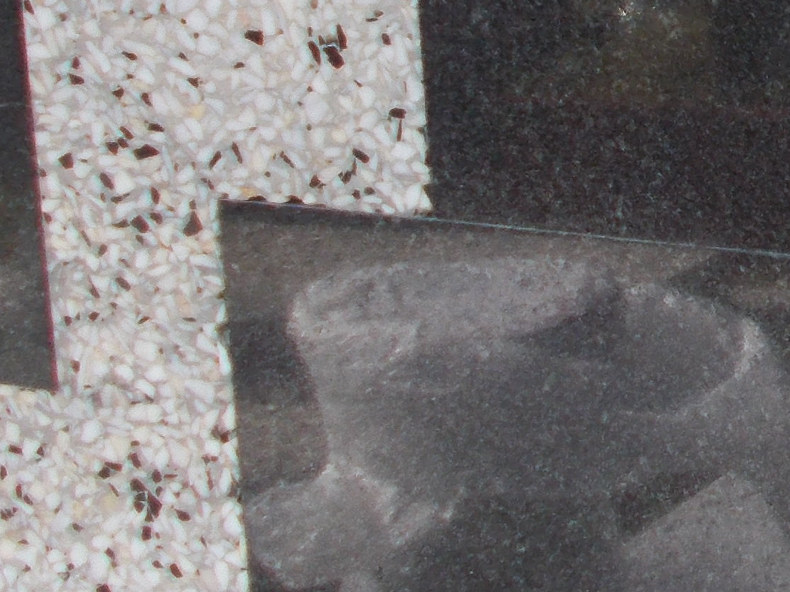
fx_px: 2442
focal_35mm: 107
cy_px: -35
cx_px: 1220
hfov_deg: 16.6
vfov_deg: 13.6
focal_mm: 4.6
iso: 80
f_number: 3.2
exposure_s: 1/200
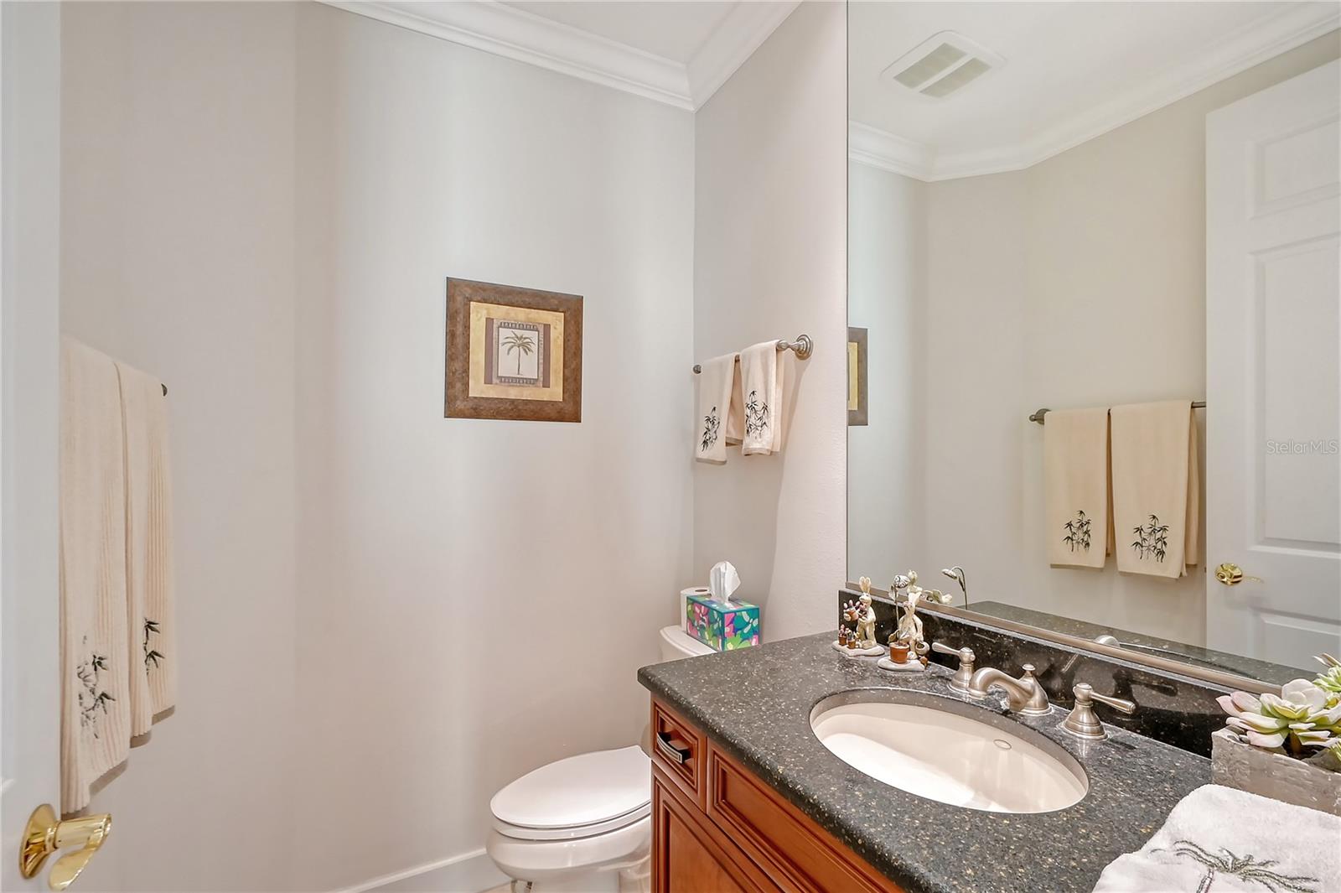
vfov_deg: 77.3
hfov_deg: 100.4
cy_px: 446
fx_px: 558
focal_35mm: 15
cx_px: 670
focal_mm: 10
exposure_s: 1/15
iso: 800
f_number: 10
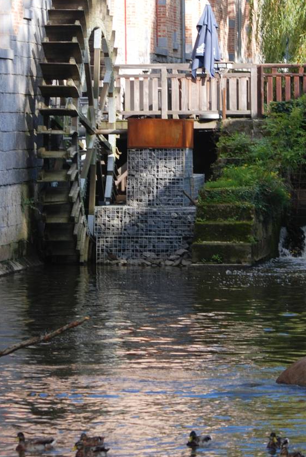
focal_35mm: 202
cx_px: 196
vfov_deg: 10.1
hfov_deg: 6.8
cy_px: 82
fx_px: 2568
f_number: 5.6
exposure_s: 1/200
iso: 100
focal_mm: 70
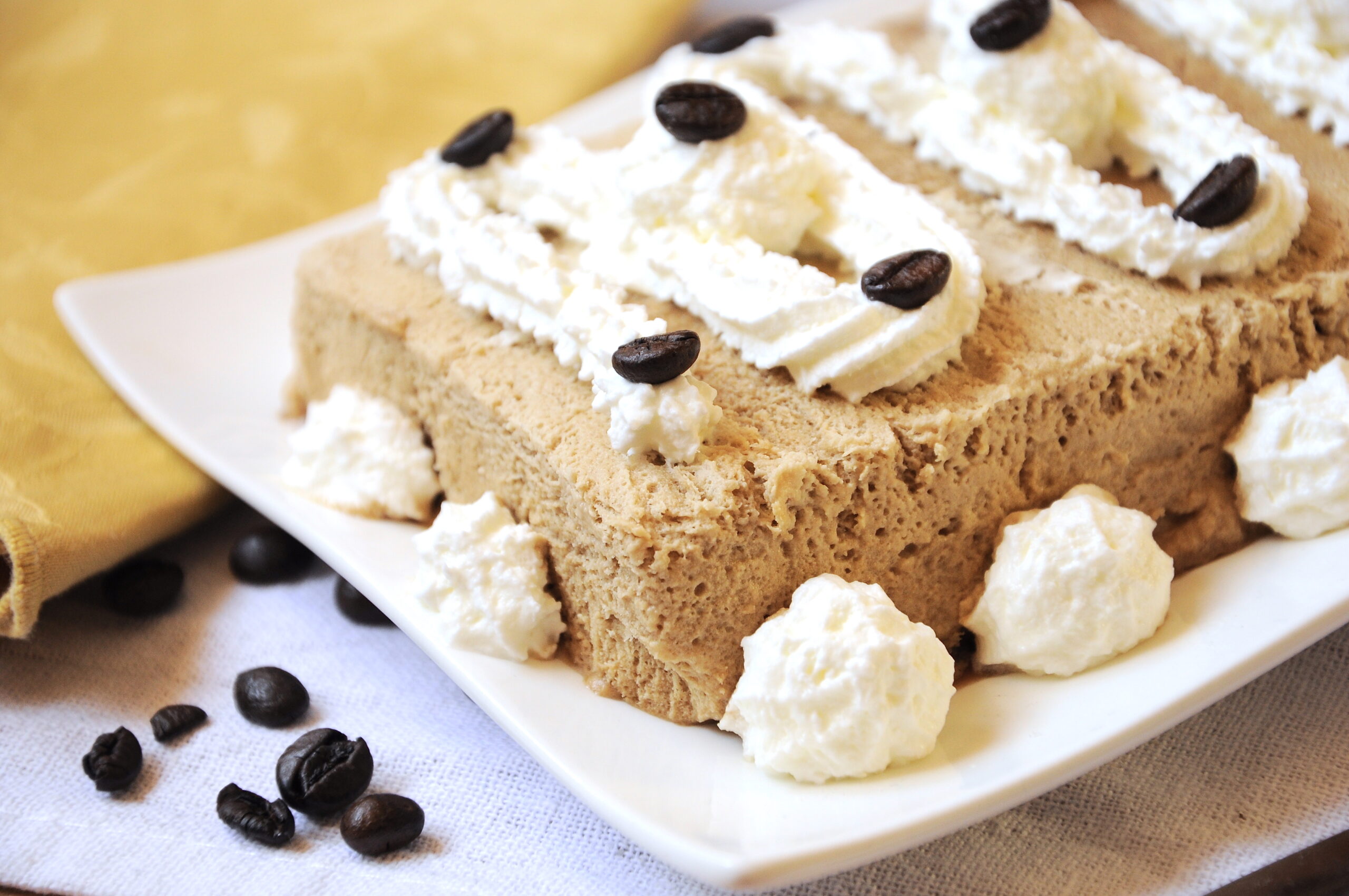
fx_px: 4772
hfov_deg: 16.1
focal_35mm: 128
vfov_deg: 10.7
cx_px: 674
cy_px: 448
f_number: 6.3
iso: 400
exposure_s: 1/30
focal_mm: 85
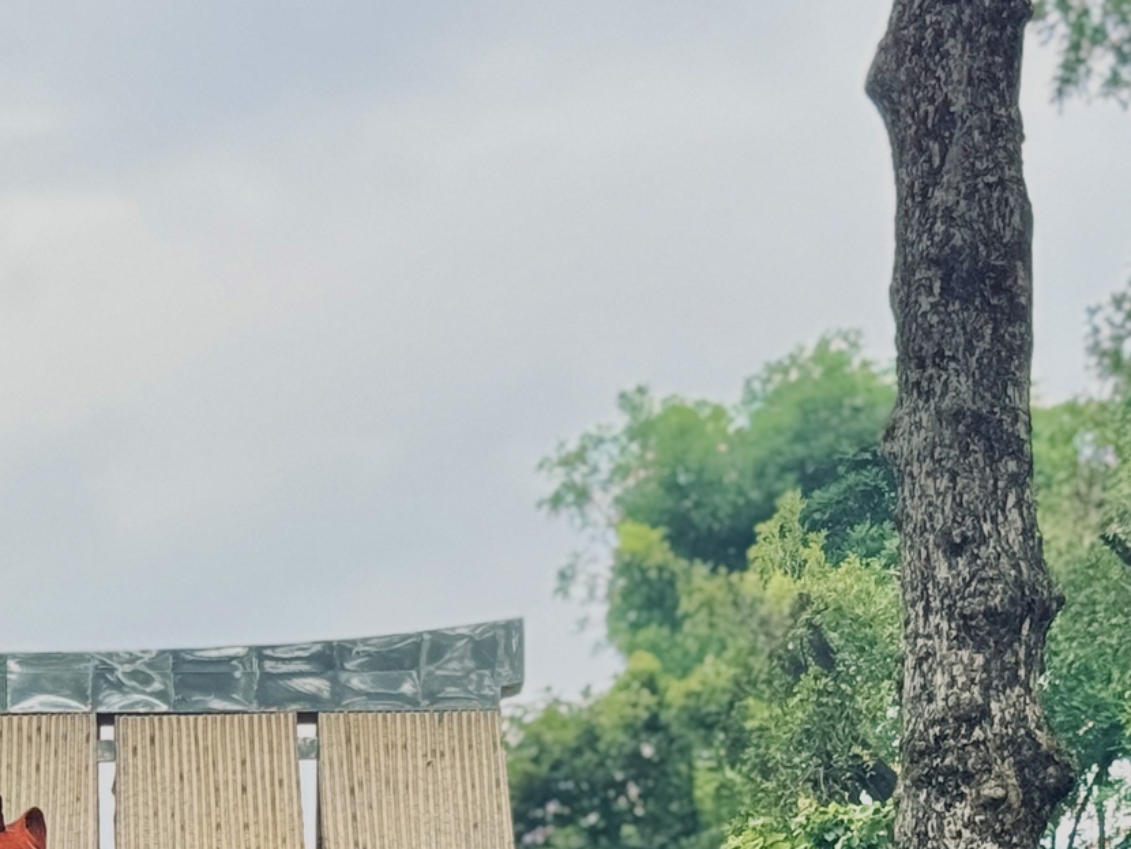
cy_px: 1276
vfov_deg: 9.7
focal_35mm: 148
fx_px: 4837
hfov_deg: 13.1
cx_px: -52
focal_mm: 6.76
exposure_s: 1/1013
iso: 80
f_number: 1.78
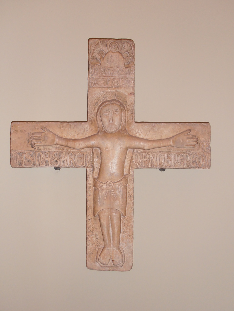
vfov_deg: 50.1
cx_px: 117
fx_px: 333
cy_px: 156
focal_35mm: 37
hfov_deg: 38.7
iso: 125
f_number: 3.9
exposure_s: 1/40
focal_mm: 6.61
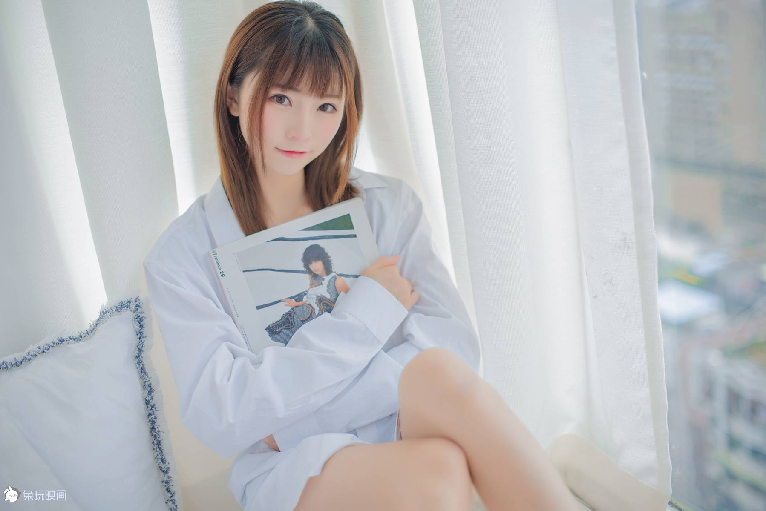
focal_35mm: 50
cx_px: 383
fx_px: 1064
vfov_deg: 27.0
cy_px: 256
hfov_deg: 39.6
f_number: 1.8
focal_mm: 50
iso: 100
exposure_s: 1/400
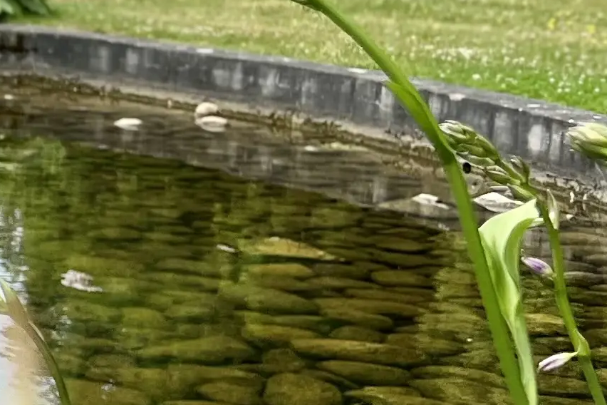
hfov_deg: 13.0
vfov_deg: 10.7
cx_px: -759
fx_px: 2158
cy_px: 91
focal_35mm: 128
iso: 50
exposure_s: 1/2841
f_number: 1.5
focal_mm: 5.7
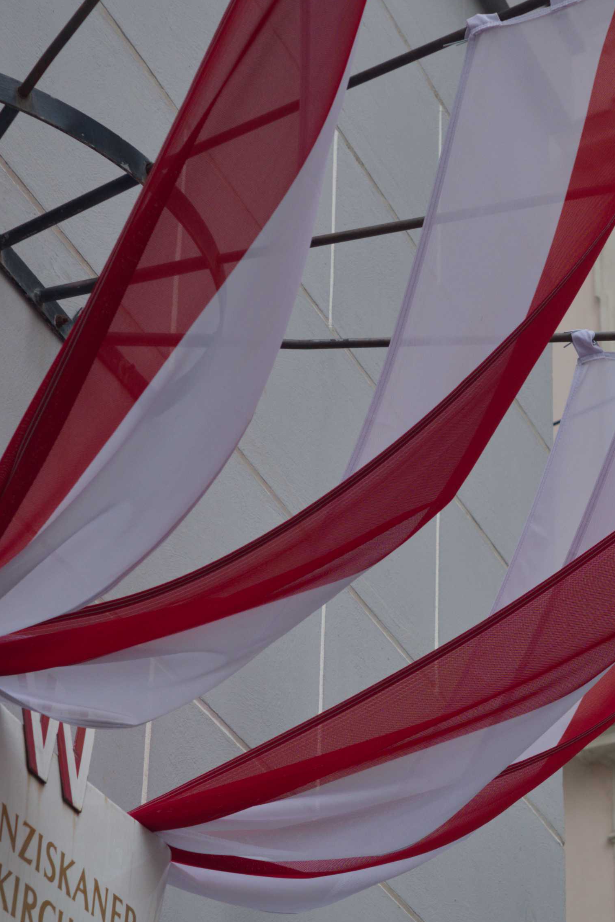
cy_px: 572
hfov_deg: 12.9
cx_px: 469
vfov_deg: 19.2
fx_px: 2716
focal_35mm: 106
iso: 100
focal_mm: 26
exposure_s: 1/160
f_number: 3.5
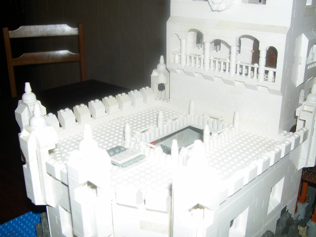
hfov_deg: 49.0
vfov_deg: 37.7
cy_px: 118
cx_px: 158
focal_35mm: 38
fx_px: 347
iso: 100
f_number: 2.8
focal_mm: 8
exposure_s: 1/60
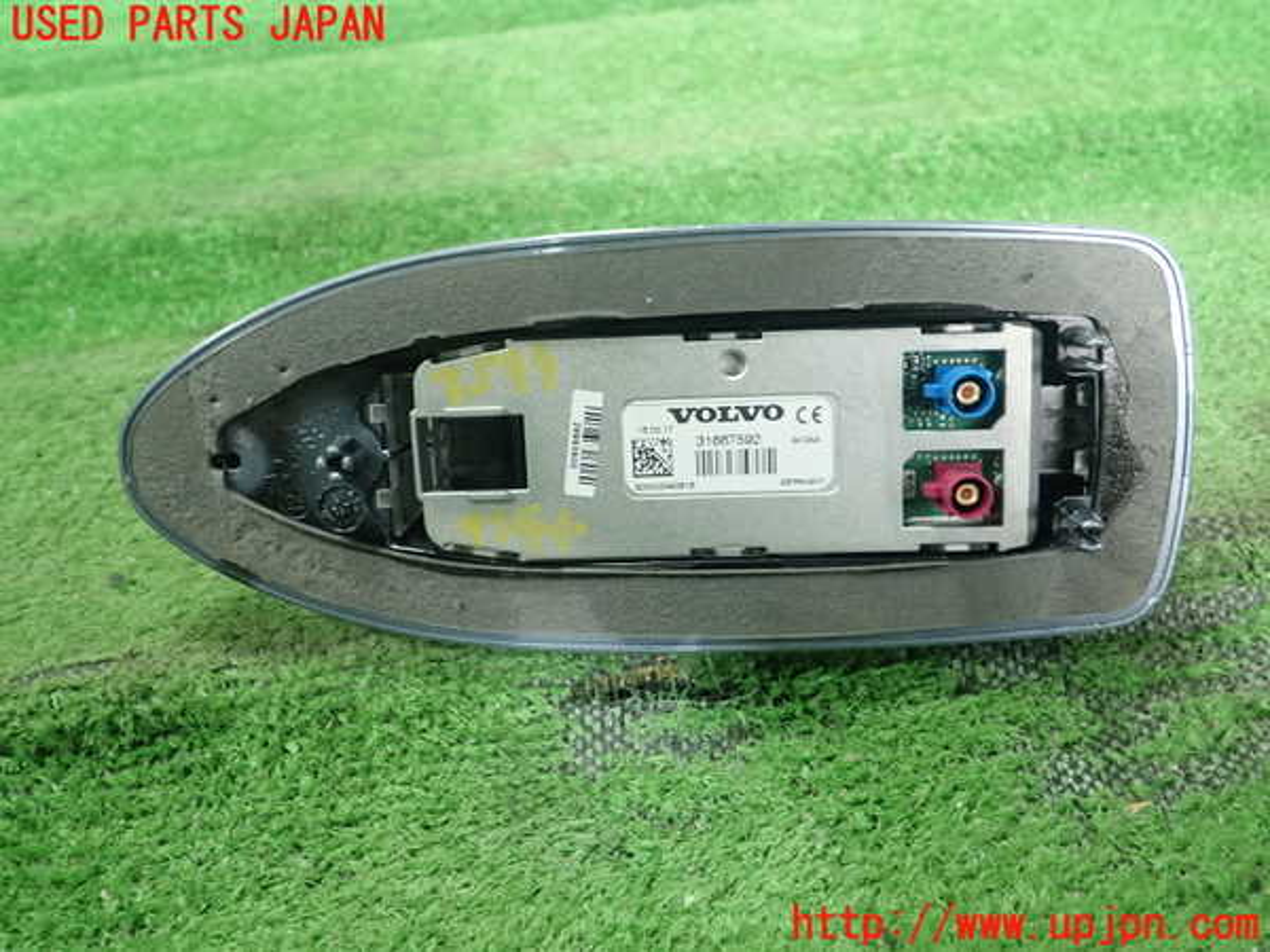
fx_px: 1101
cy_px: 476
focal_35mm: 30
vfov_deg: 46.8
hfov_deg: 60.0
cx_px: 635
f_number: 2.3
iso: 400
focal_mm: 5.5
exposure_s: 1/125
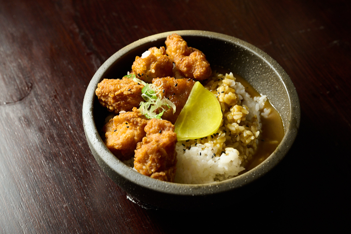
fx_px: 682
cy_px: 117
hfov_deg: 28.8
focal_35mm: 70
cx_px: 176
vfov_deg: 19.5
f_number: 7.1
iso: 1600
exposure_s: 1/30
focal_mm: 70
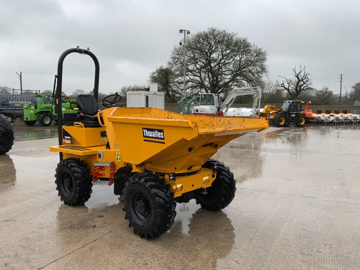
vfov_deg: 48.2
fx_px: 302
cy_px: 135
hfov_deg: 61.7
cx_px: 180
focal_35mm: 29
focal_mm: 3
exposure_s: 1/314
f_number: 1.8
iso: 16
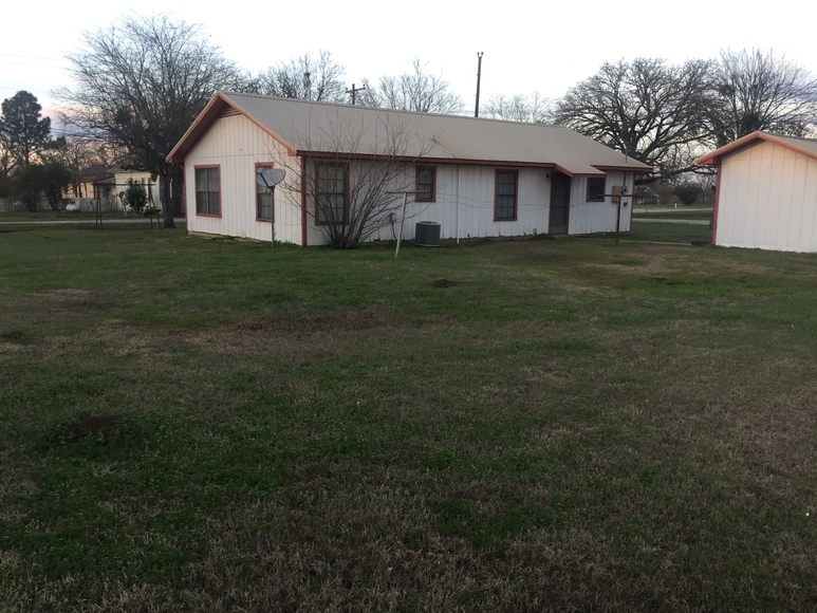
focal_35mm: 29
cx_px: 408
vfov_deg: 48.2
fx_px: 685
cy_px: 306
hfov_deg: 61.7
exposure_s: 1/120
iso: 40
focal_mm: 4.15
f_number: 2.2
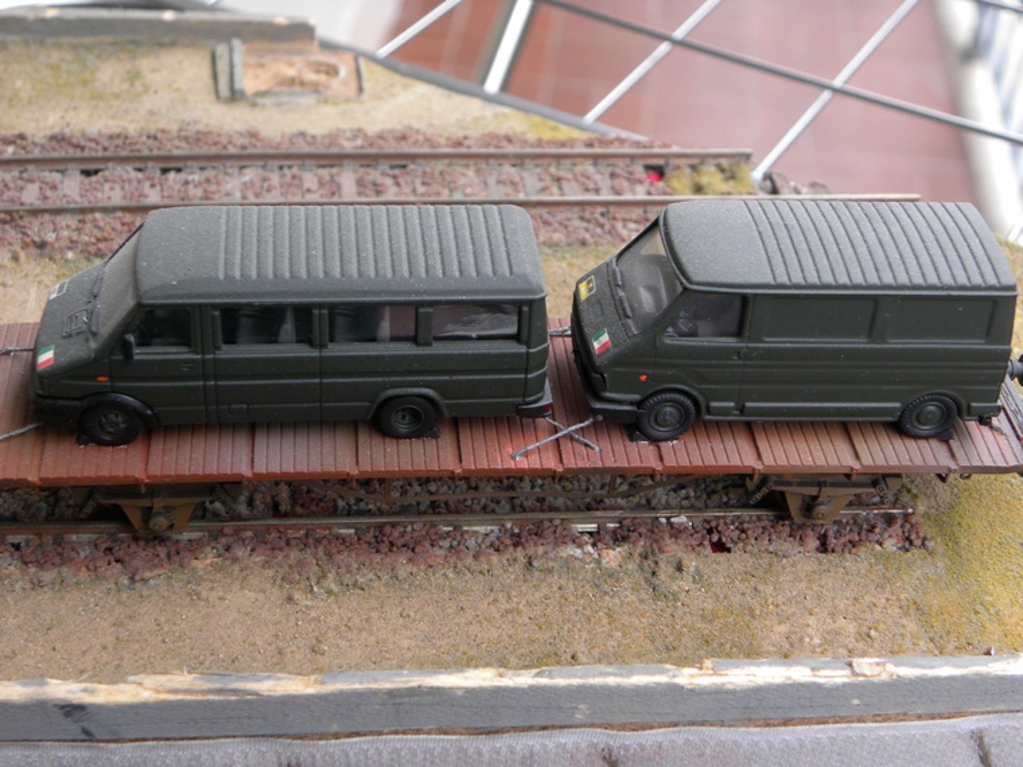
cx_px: 512
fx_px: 1714
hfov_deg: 33.2
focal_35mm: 58
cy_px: 384
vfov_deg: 25.2
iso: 161
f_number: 3.5
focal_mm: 10.3
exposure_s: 1/72.3
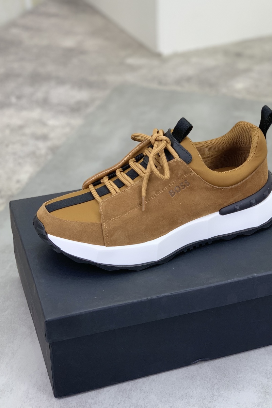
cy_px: 209
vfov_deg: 31.0
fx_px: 736
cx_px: 155
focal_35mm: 65
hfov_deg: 20.9
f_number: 2.4
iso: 25
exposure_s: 1/100
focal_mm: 6
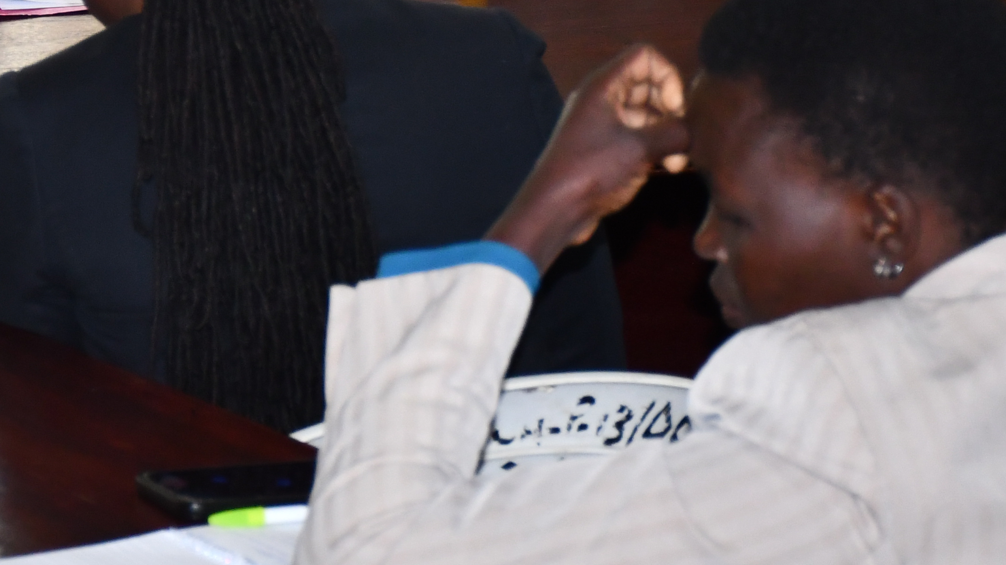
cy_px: -276
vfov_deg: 6.1
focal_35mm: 197
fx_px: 5255
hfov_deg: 10.8
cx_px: -74
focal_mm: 48
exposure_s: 1/100
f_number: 4.8
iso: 800
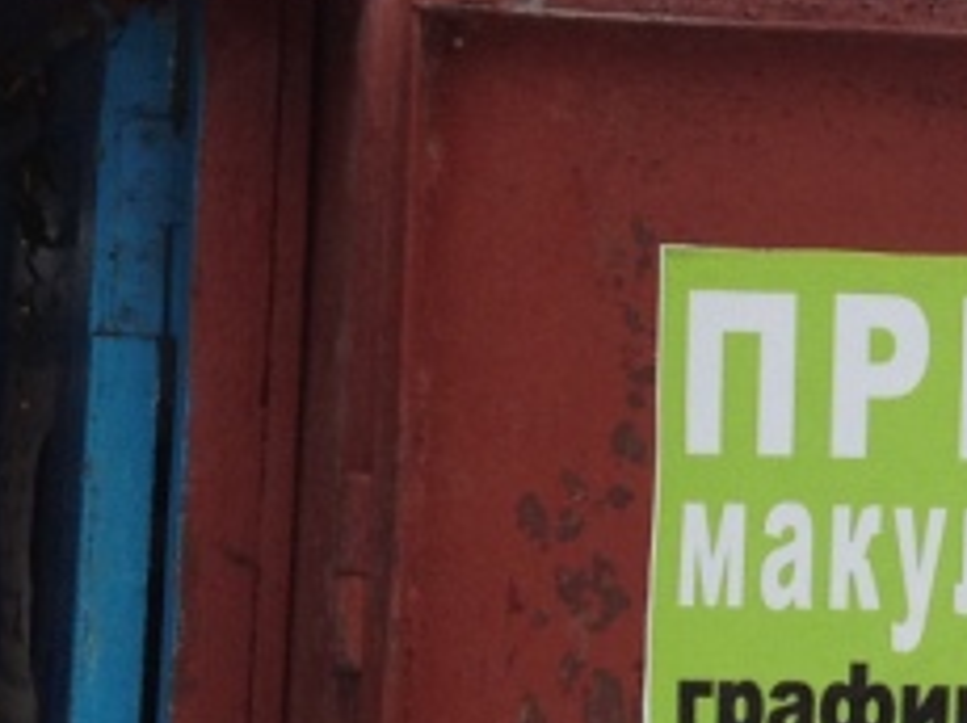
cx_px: 1501
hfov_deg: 12.0
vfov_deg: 9.5
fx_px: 4353
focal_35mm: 156
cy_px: 273
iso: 50
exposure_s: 1/289
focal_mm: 4.28
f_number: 2.4
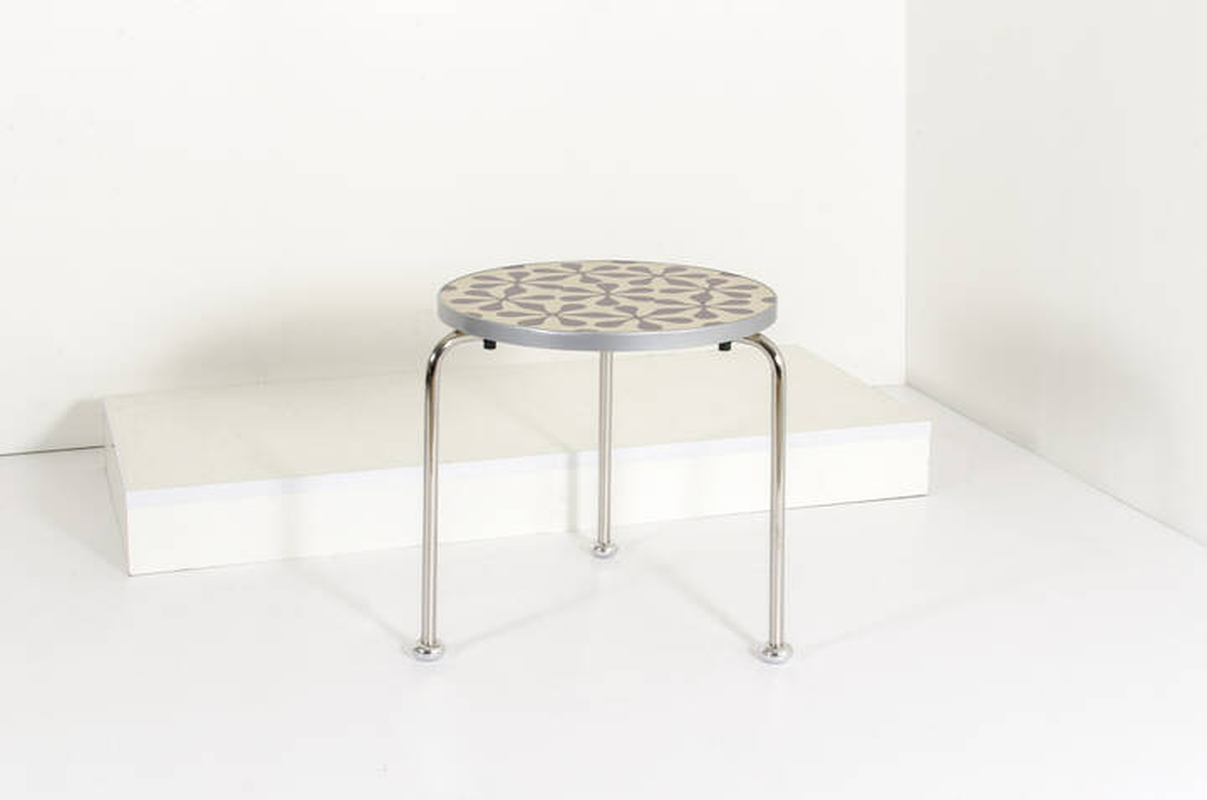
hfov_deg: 37.9
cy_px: 400
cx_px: 604
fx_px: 1757
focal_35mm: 52
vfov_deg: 25.6
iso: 100
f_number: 16
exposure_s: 1/160
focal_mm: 35
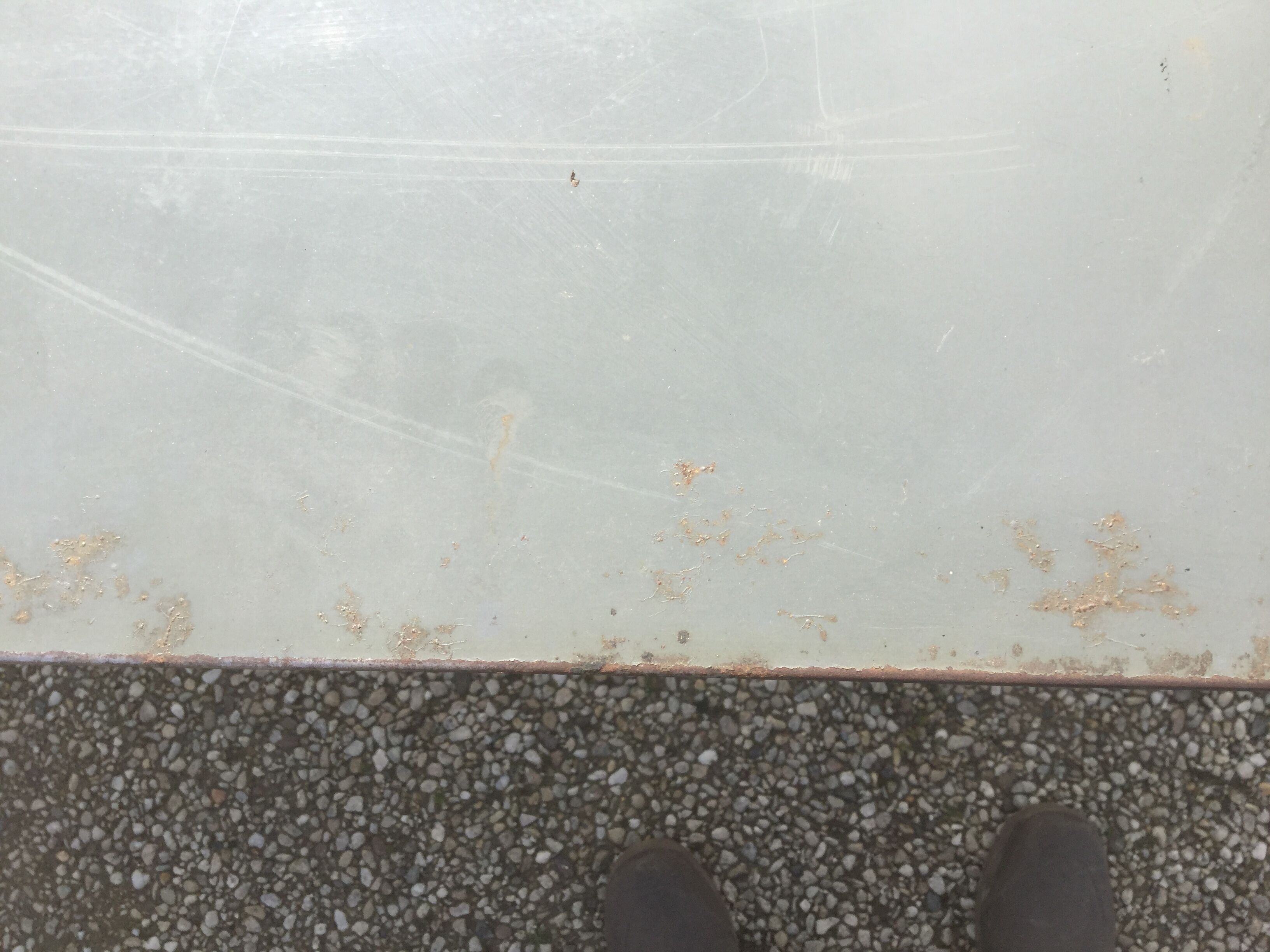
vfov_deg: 45.4
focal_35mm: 31
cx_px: 635
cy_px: 476
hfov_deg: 58.4
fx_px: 1137
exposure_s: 1/823
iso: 25
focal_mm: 3.3
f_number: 2.4
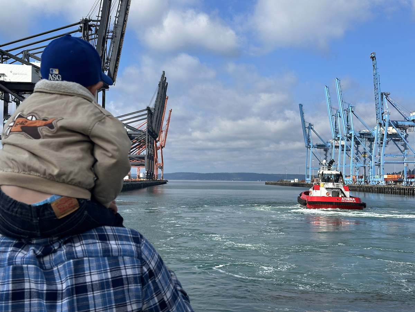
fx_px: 575
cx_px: 208
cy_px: 156
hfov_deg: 39.7
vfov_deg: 30.3
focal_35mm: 48
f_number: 1.78
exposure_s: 1/5000
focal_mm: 6.86
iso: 64
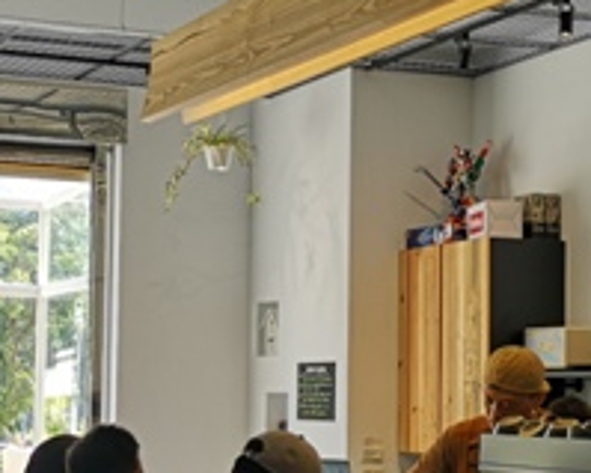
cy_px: 318
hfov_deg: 18.1
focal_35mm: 106
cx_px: 229
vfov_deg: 14.5
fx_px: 1853
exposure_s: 1/185
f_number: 1.8
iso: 50
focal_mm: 3.95
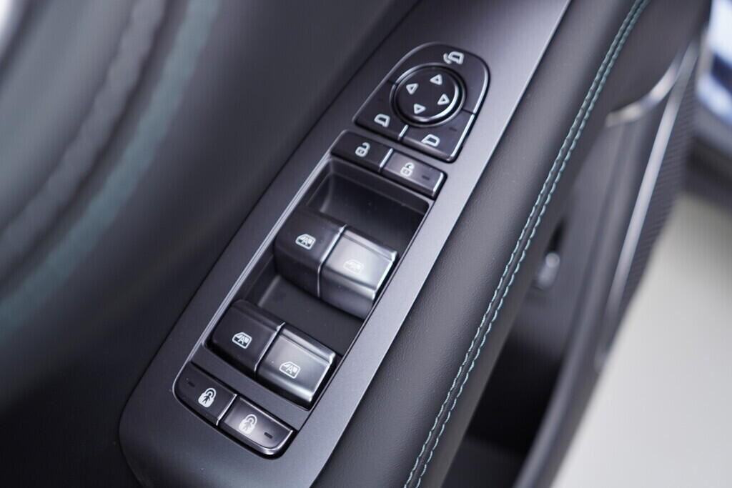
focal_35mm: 36
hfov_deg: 53.1
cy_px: 244
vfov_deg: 36.9
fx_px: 732
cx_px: 366
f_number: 2.8
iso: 200
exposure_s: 1/40
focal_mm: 24
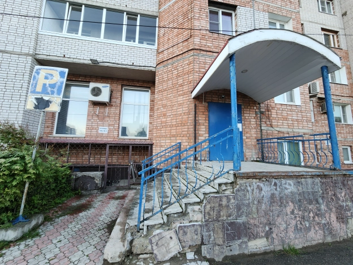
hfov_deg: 106.2
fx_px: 133
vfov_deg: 89.9
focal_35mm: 13
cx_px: 176
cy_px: 132
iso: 80
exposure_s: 1/50
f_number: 2.2
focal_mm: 2.2
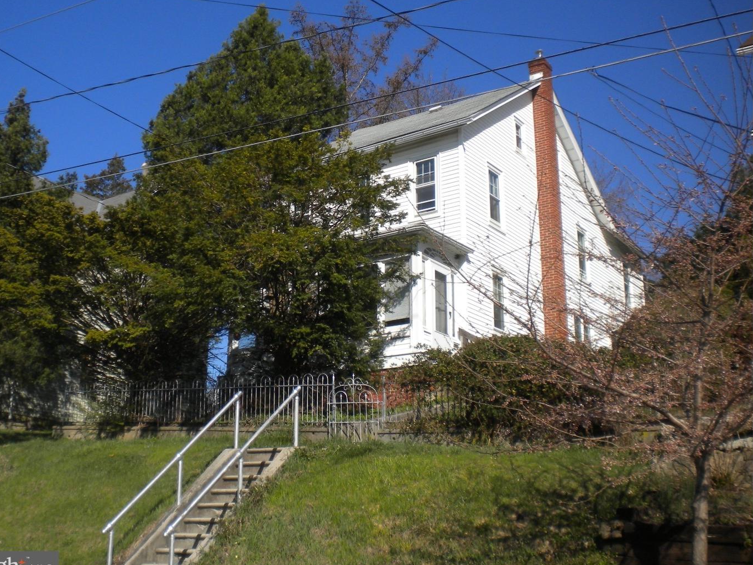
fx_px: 805
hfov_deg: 50.1
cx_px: 360
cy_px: 285
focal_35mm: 37
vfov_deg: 38.7
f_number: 4.6
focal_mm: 6.3
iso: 80
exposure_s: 1/838
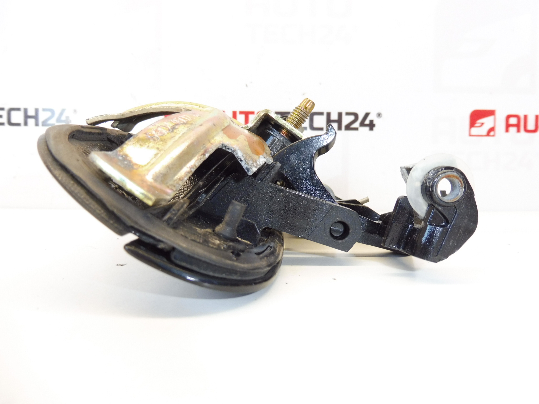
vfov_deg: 56.8
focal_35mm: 24
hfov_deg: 71.6
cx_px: 270
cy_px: 202
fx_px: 374
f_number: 3.5
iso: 200
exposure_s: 1/60
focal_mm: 4.3
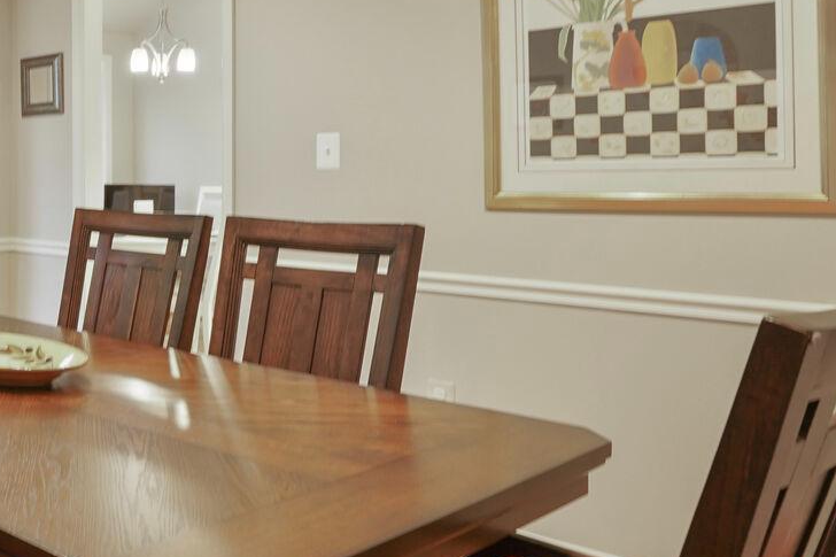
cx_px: -73
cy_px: 169
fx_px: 882
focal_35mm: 38
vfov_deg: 34.6
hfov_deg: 41.1
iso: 800
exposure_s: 1/2
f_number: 8
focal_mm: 16
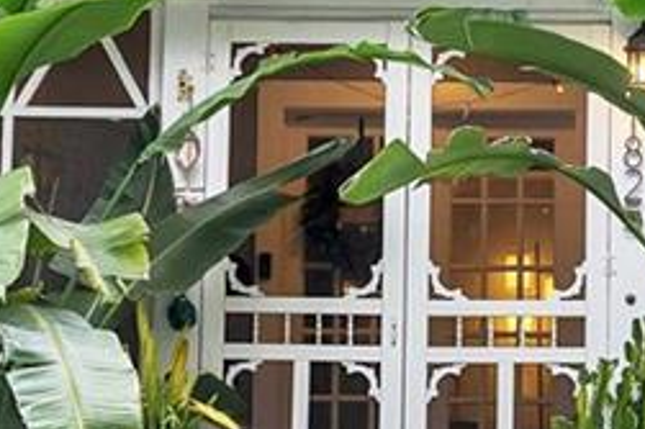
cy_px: 128
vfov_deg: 13.4
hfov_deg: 19.9
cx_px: 473
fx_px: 1826
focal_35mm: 102
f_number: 4
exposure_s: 1/160
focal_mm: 16
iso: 640
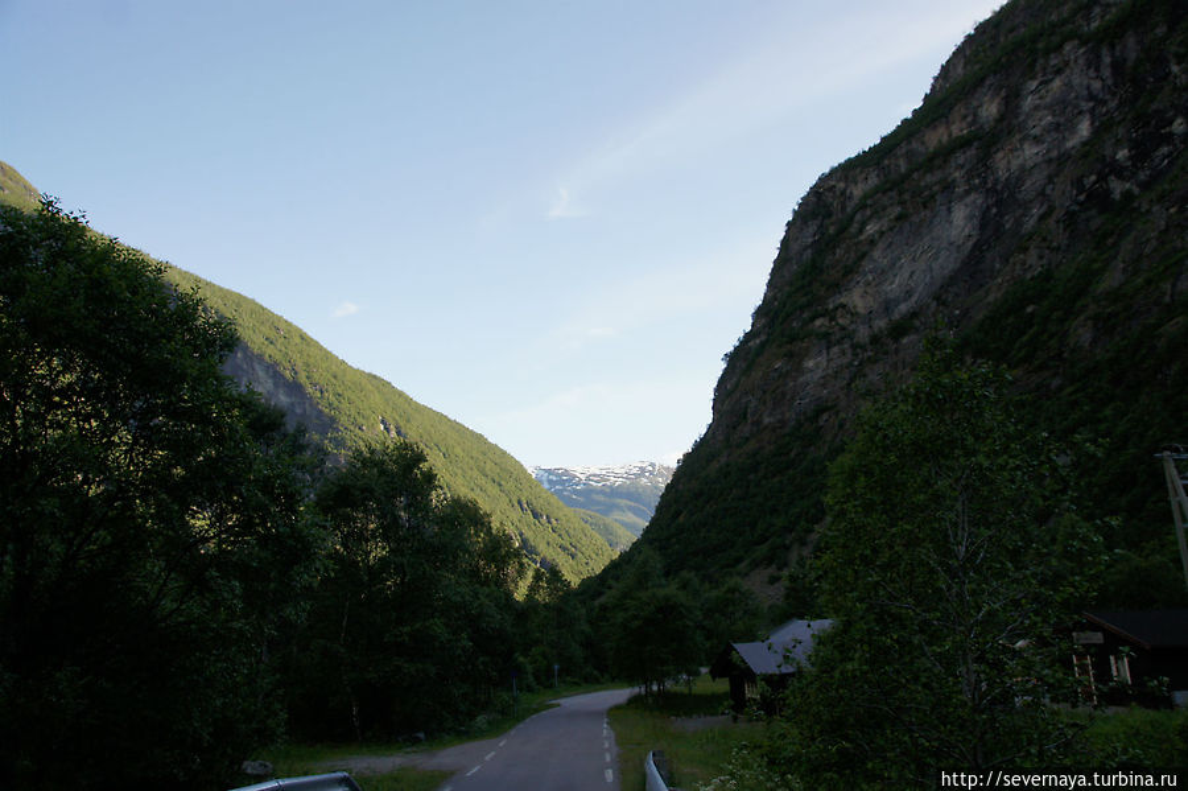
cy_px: 396
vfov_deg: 43.6
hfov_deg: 62.0
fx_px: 989
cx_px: 594
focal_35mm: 30
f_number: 5.6
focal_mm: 20
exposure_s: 1/320
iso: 200
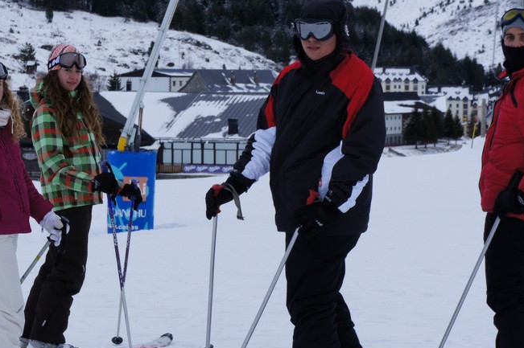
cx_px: 230
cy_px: 176
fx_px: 1888
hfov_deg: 15.8
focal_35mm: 130
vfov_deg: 10.5
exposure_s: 1/250
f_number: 13
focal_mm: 55
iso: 200
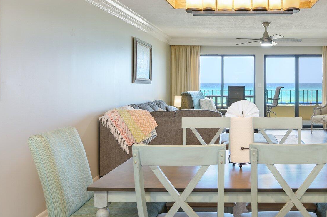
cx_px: 242
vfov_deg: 37.6
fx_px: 318
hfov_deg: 52.3
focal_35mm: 35
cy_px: 83
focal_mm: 19
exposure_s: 1/25
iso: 320
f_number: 7.1
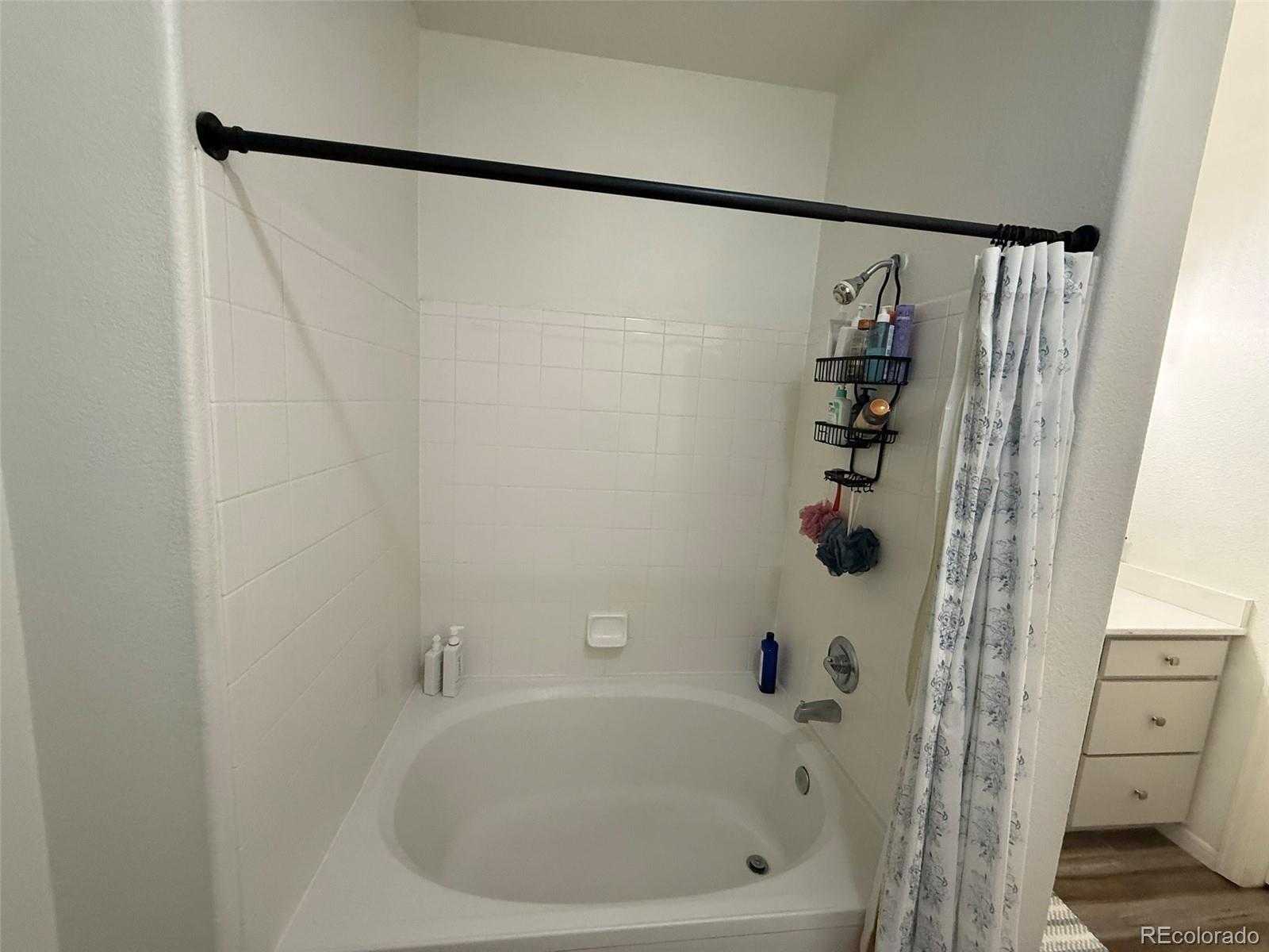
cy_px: 476
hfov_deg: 102.1
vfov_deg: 85.7
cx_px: 634
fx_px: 513
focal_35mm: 14
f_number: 2.2
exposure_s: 1/60
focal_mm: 2.22
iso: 400
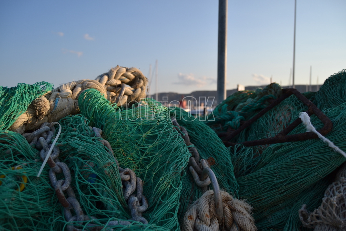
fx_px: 259
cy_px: 116
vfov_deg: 47.9
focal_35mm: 27
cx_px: 173
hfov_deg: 67.4
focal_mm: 18
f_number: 3.5
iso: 100
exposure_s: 1/800
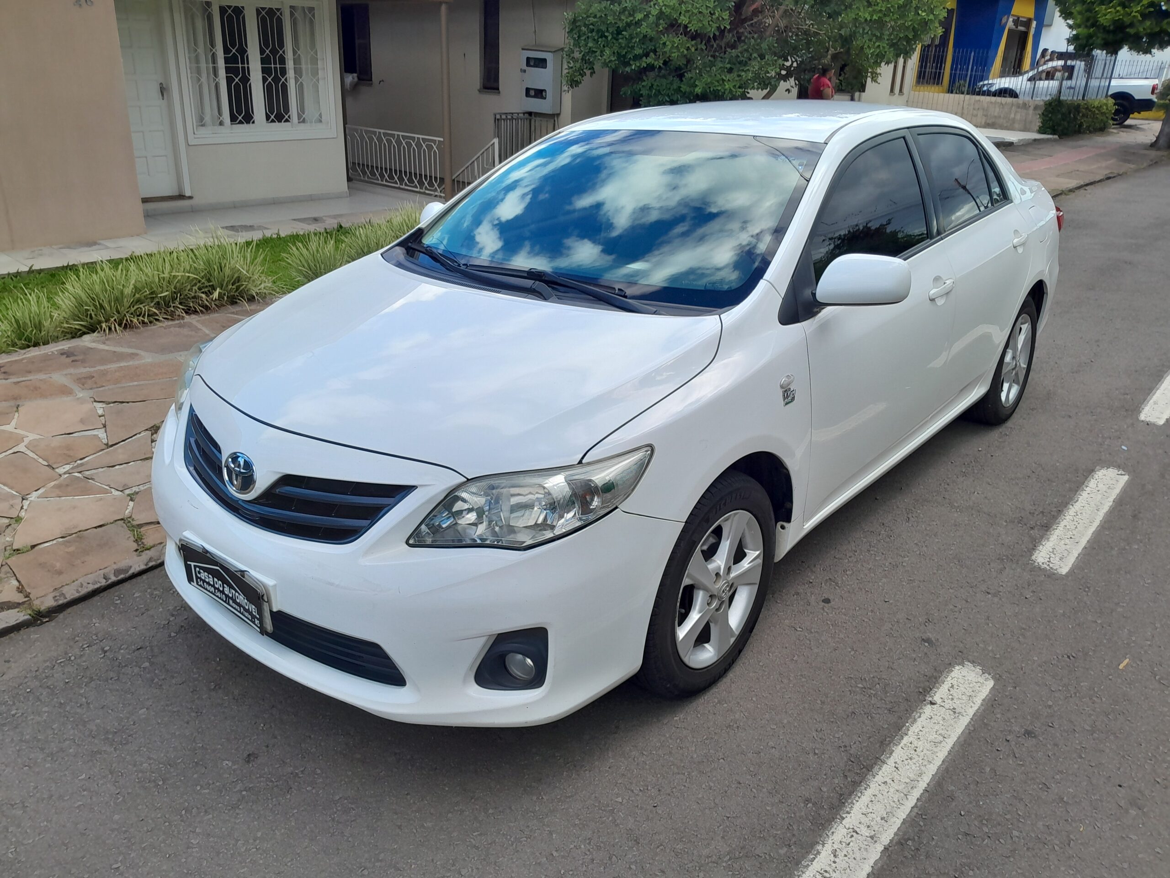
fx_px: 879
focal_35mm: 26
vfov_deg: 53.1
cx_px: 585
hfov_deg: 67.3
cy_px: 439
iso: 40
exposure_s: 1/201
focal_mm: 3.98
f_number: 1.8
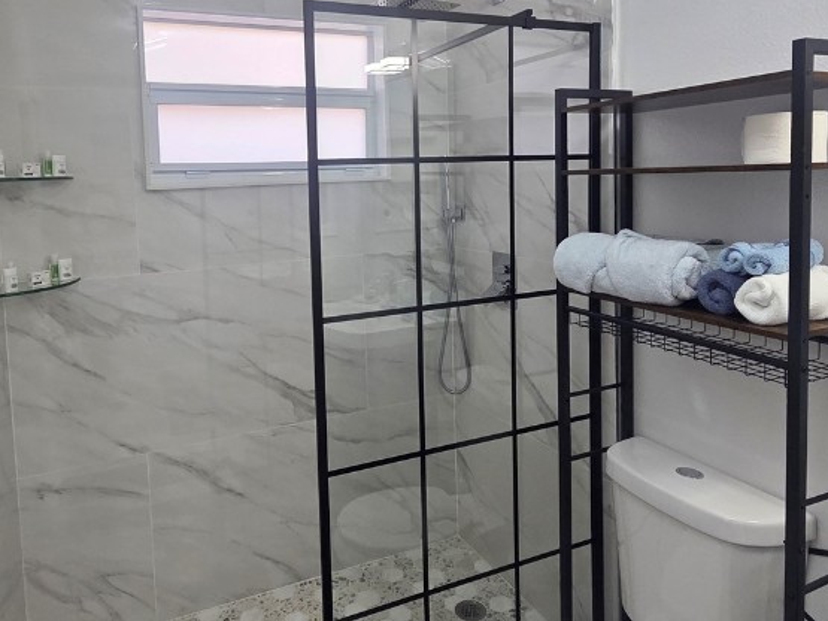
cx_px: 358
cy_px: 215
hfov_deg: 71.3
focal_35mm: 24
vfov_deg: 55.8
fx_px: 574
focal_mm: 2.2
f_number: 2.2
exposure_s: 1/120
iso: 160
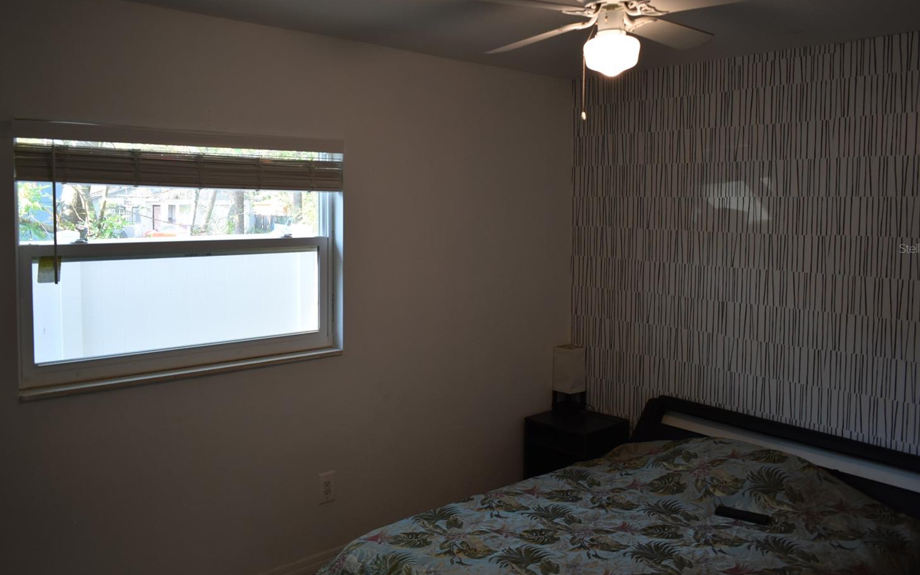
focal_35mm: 30
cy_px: 248
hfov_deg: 62.9
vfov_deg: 41.7
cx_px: 453
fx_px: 752
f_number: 4.5
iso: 400
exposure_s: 1/80
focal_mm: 18
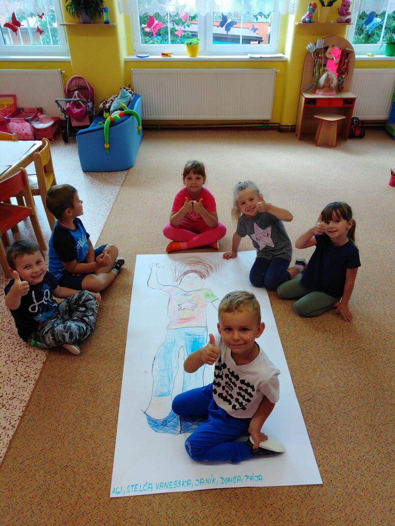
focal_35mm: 26
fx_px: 396
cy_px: 263
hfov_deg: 53.1
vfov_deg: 67.3
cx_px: 198
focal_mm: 3.46
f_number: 2.2
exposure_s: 1/40
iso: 101
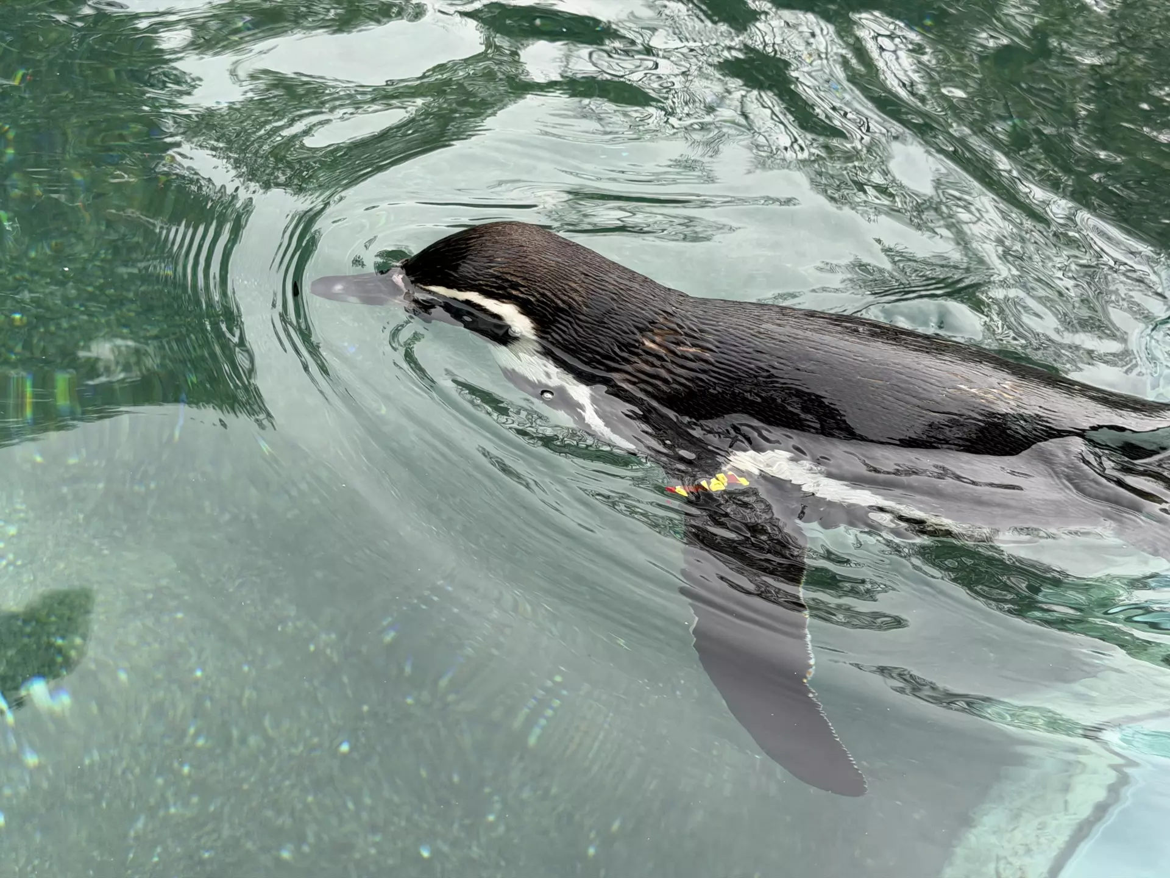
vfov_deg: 30.3
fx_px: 1622
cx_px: 585
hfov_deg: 39.7
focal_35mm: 48
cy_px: 439
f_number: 1.78
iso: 64
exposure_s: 1/875
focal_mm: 6.76
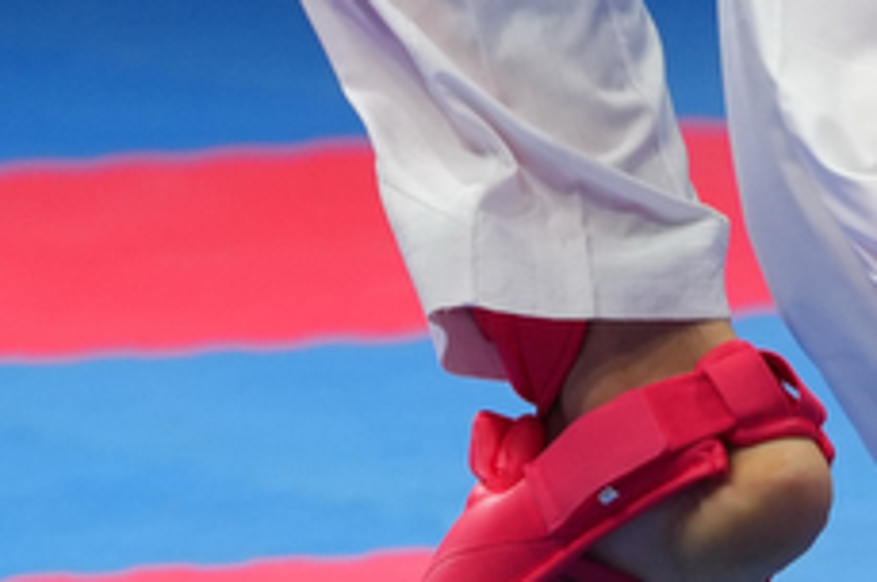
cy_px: -1107
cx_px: -643
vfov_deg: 1.3
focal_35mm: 1056
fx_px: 25689
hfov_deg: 2.0
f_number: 2.8
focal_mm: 151
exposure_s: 1/1000
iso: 640
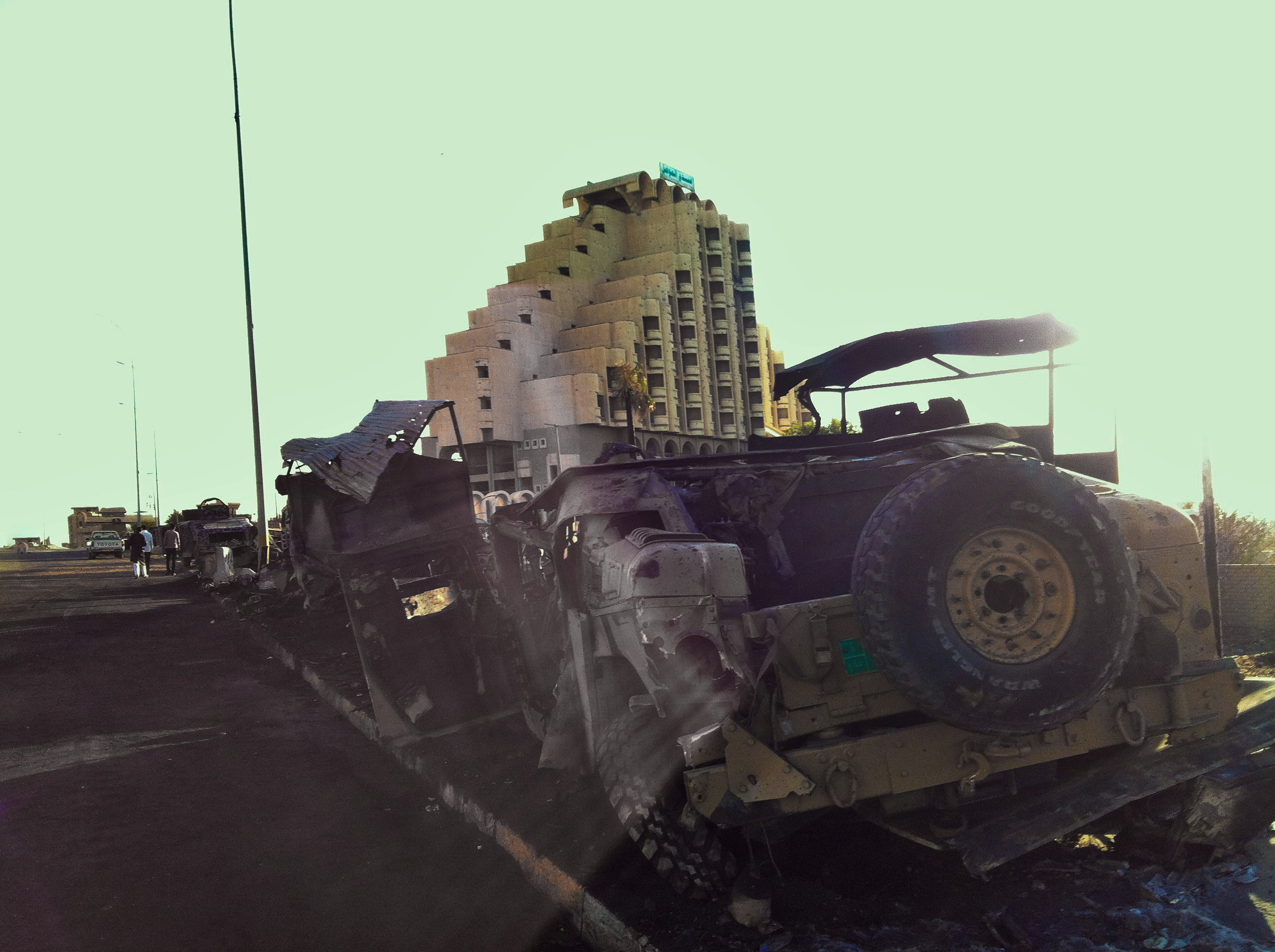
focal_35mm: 35
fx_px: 1287
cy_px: 476
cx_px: 638
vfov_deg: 40.6
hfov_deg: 52.7
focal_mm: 3.85
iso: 80
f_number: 2.8
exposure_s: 1/347
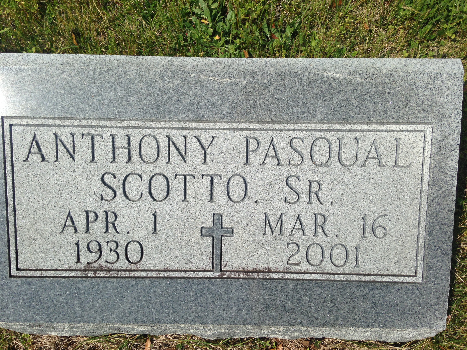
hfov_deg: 55.4
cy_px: 175
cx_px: 234
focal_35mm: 33
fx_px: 445
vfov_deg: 42.9
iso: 50
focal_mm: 4.12
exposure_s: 1/2584
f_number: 2.4
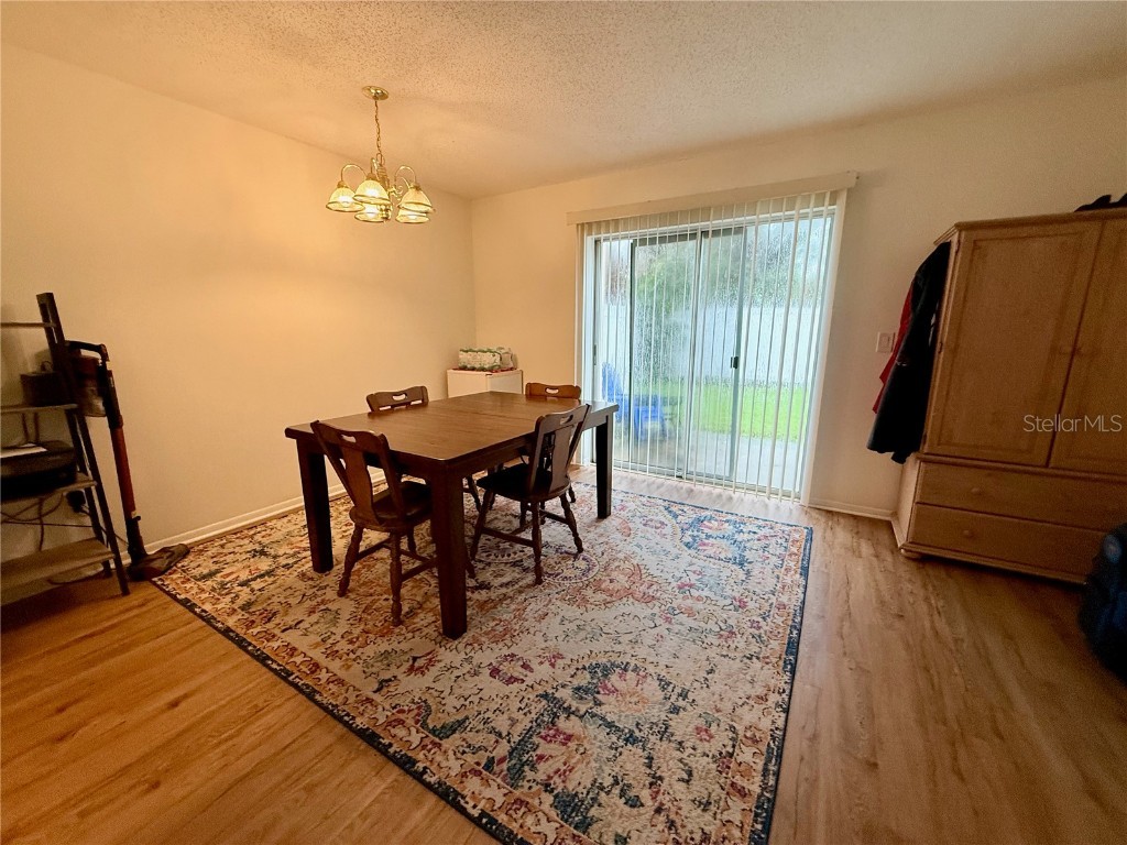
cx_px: 564
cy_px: 422
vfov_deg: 85.7
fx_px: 456
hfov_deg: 102.1
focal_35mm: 14
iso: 320
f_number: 2.2
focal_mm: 2.22
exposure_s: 1/120
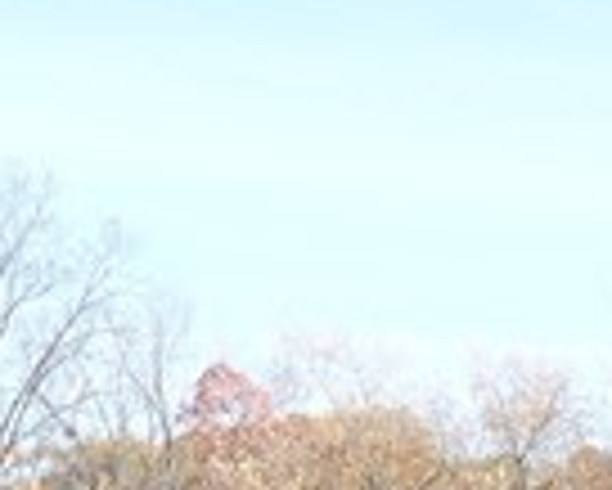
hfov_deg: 9.2
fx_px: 3806
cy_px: 414
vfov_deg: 7.4
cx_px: 50
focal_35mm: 210
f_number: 5.6
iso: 125
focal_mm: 10.4
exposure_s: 1/160
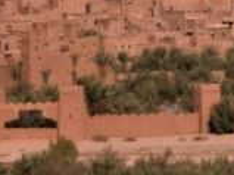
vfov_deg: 3.4
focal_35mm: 434
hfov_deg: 4.6
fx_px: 2932
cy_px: 10
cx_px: -60
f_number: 6.5
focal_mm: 19.2
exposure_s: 1/640
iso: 100
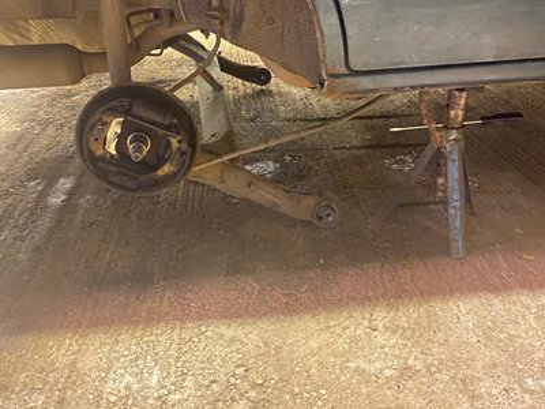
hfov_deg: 67.3
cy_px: 204
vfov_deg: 53.1
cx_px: 272
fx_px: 409
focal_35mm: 26
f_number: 1.8
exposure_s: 1/8
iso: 1000
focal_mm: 4.25
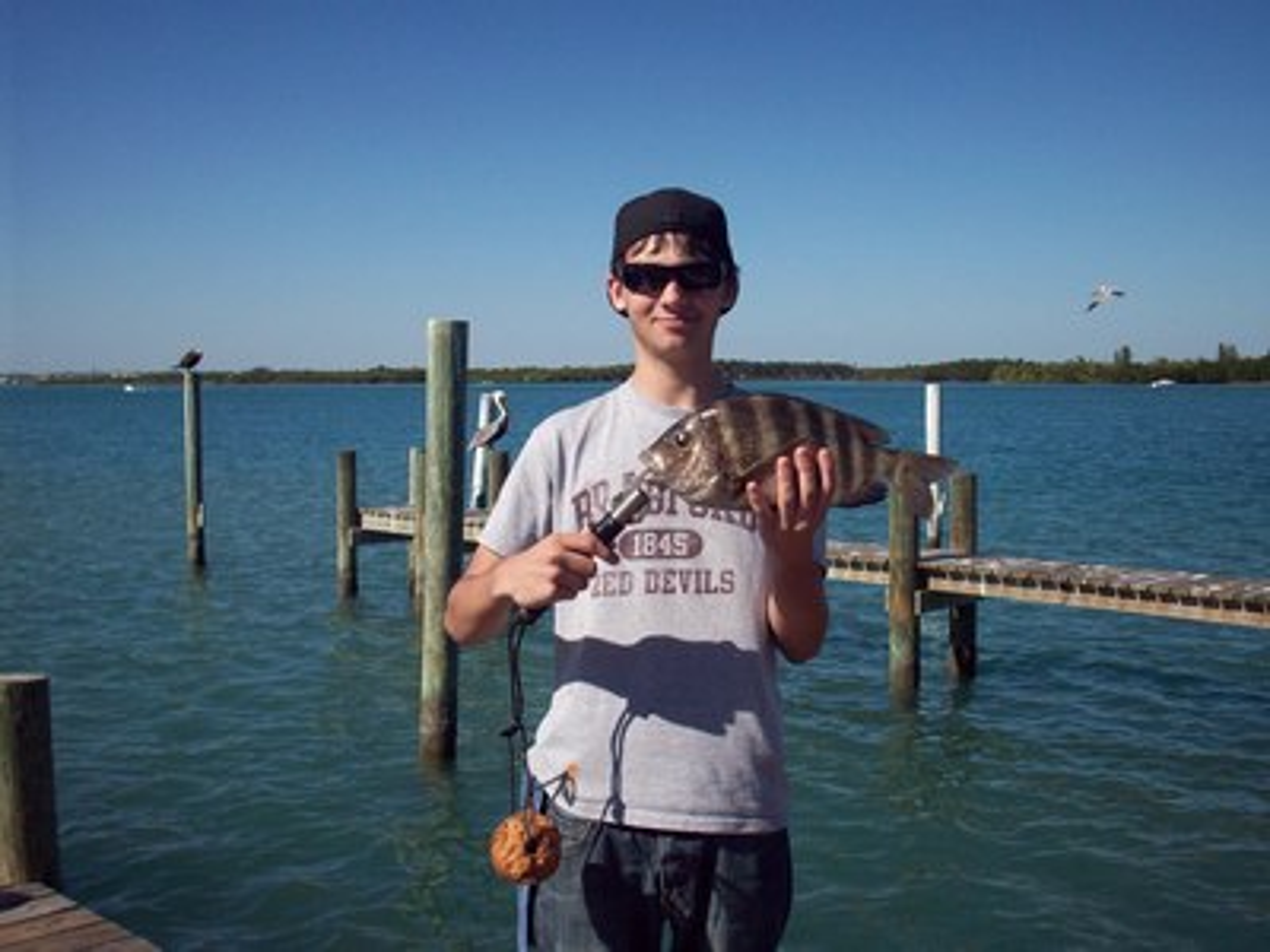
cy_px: 476
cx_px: 635
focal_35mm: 46
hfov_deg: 41.2
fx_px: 1688
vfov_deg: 31.5
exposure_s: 1/593
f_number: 6.3
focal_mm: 7.6
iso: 80
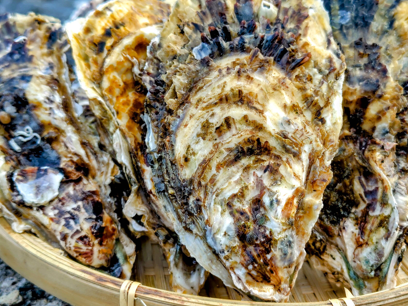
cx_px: 248
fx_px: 330
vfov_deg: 49.7
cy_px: 146
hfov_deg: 62.8
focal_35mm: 28
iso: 52
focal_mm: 5.6
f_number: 1.9
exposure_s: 1/120
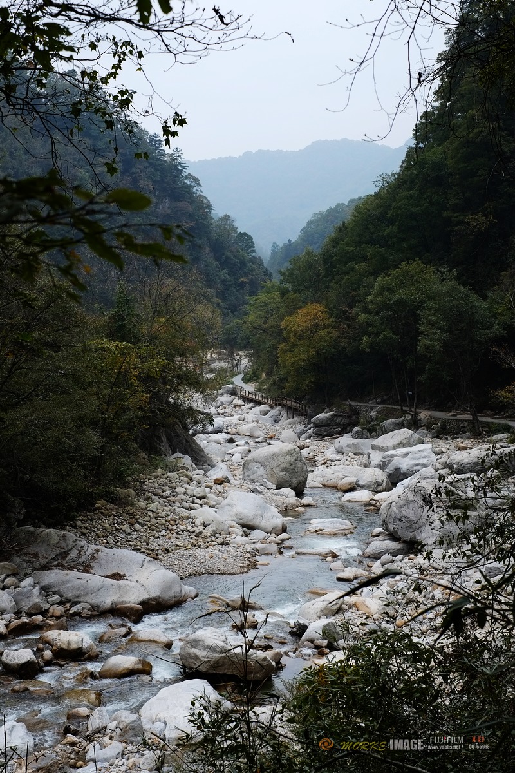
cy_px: 386
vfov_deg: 37.5
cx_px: 258
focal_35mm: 53
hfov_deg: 25.5
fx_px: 1137
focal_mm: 35
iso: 200
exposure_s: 1/125
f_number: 5.6
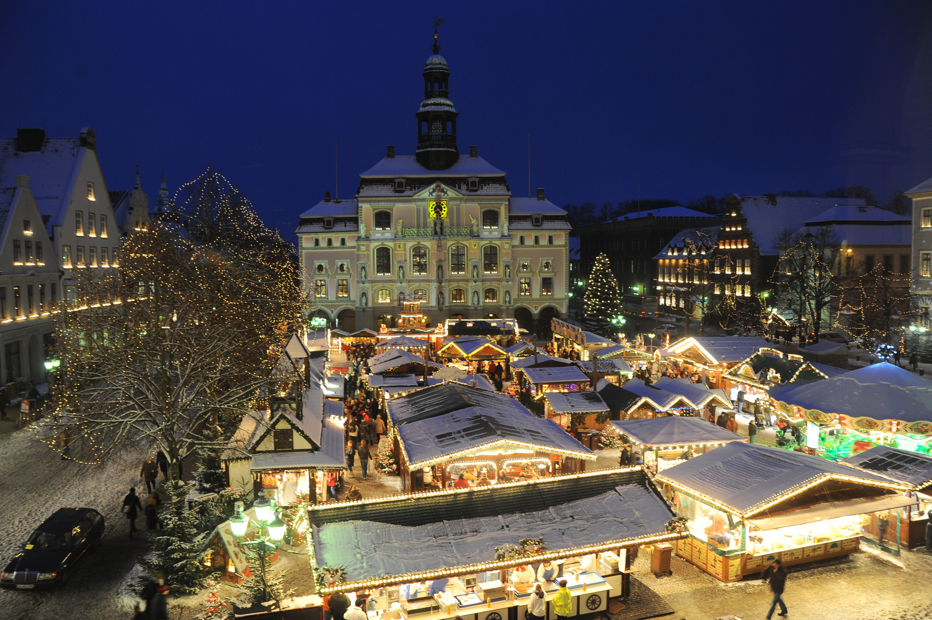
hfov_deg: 65.5
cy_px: 310
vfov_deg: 46.3
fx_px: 724
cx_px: 466
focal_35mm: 28
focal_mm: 28
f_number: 5
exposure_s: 1/10
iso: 800
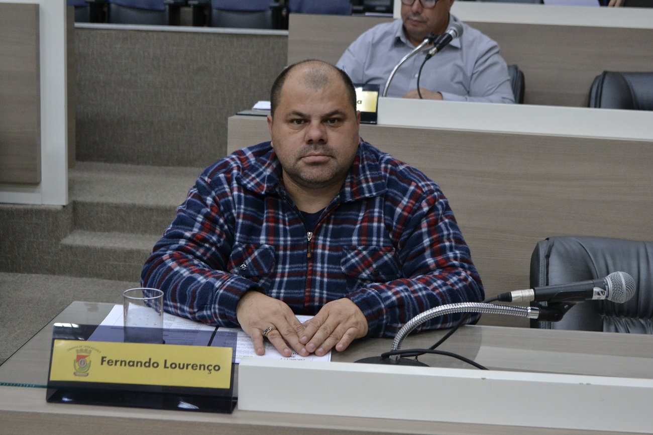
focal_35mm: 54
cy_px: 218
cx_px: 326
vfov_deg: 25.0
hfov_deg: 36.9
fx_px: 979
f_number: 5.6
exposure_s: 1/50
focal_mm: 36
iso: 1600
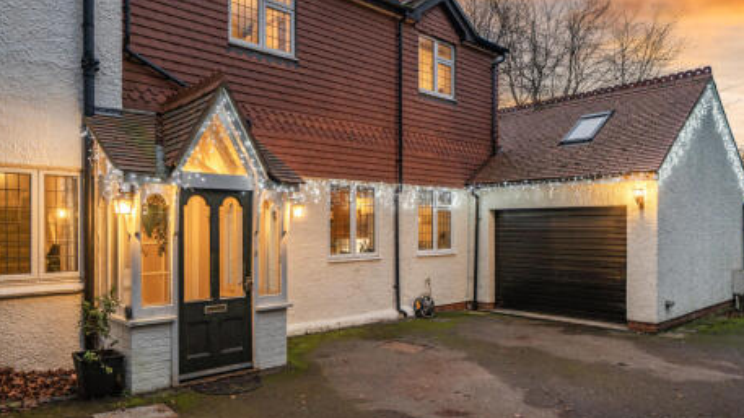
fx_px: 473
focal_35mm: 24
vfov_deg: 47.5
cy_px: 242
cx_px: 370
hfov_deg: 76.3
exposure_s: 1/8
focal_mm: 15
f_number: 8
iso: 400
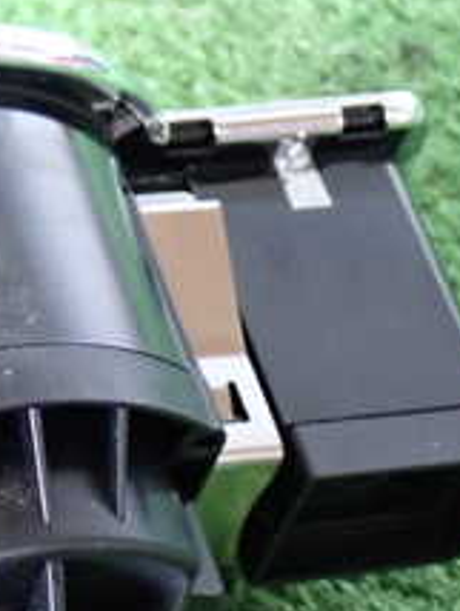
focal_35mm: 140
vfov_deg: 14.0
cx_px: -103
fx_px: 2476
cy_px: 468
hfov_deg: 10.4
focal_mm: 9.01
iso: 800
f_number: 3.2
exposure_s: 1/25
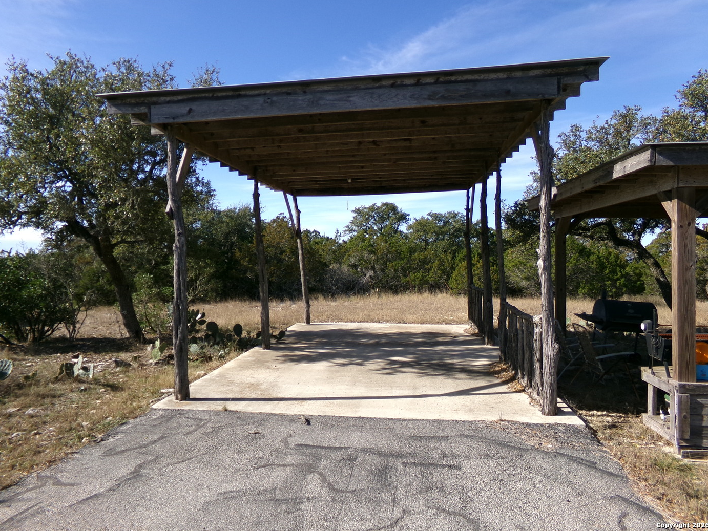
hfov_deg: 69.4
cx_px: 342
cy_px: 261
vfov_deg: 54.9
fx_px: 511
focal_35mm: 25
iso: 100
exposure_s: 1/550
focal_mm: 4.3
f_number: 3.7
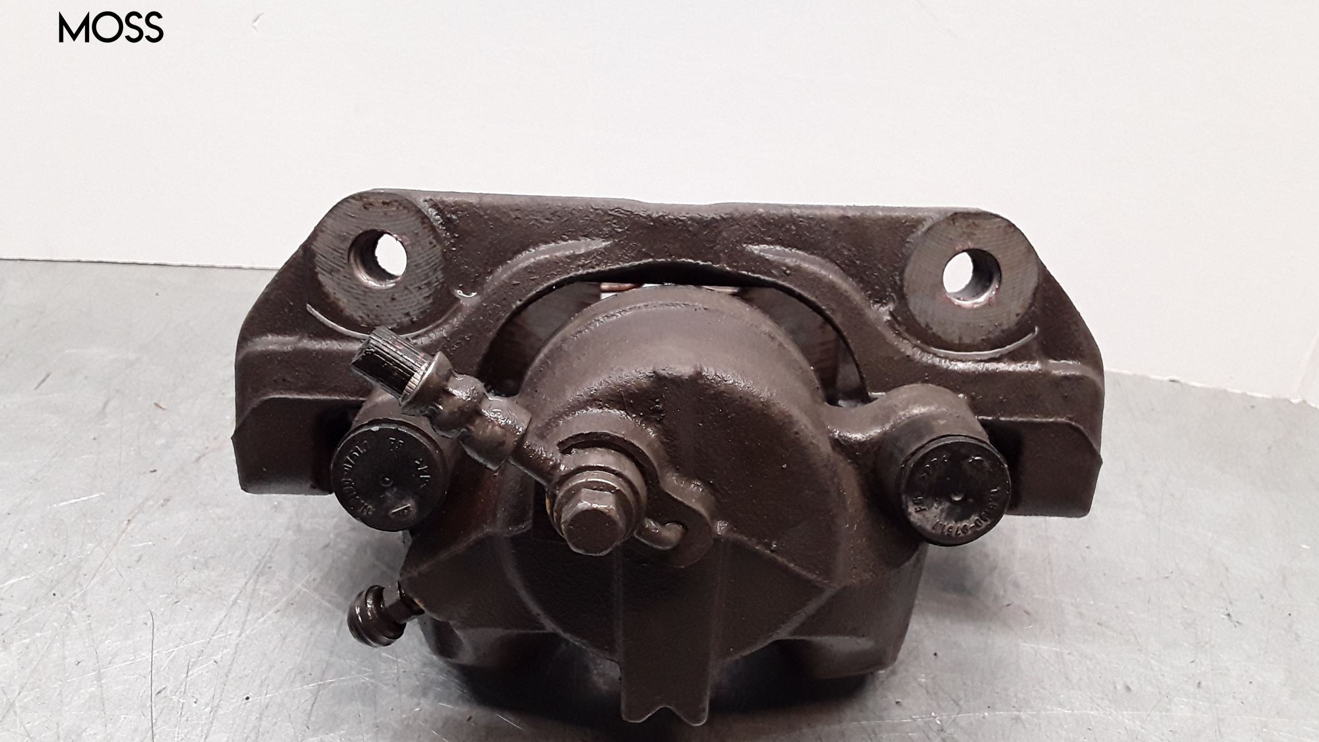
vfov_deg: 37.7
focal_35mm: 31
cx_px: 663
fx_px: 1084
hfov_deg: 62.6
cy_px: 431
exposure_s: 1/100
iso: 100
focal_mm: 2.91
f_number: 1.9
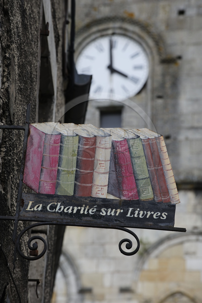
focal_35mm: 190
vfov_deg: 10.8
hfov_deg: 7.2
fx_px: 1601
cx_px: 101
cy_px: 152
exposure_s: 1/500
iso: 200
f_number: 7.1
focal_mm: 190
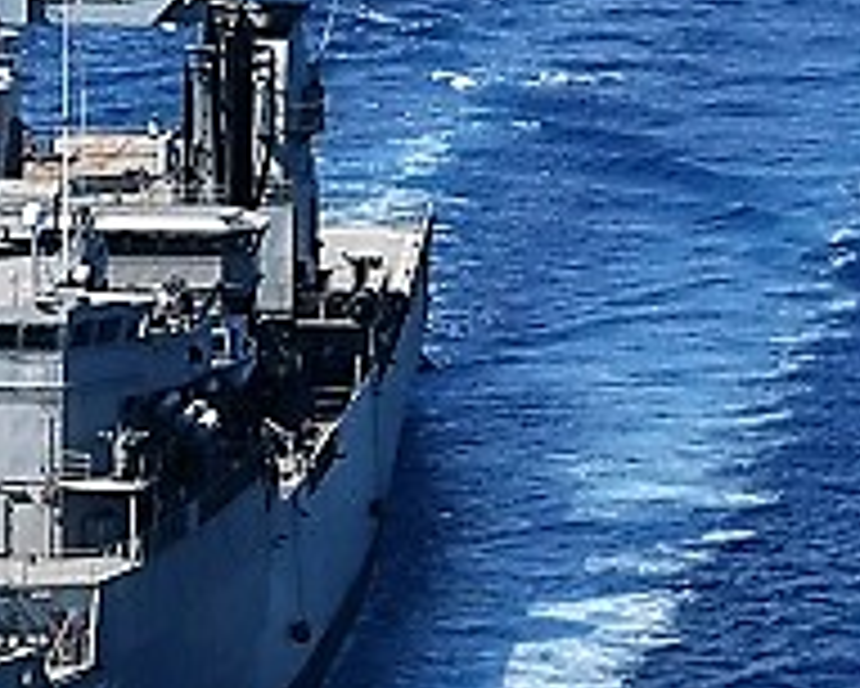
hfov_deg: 4.9
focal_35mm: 394
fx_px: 10033
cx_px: 196
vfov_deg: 3.9
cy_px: -301
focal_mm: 32
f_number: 9
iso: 320
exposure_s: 1/1000
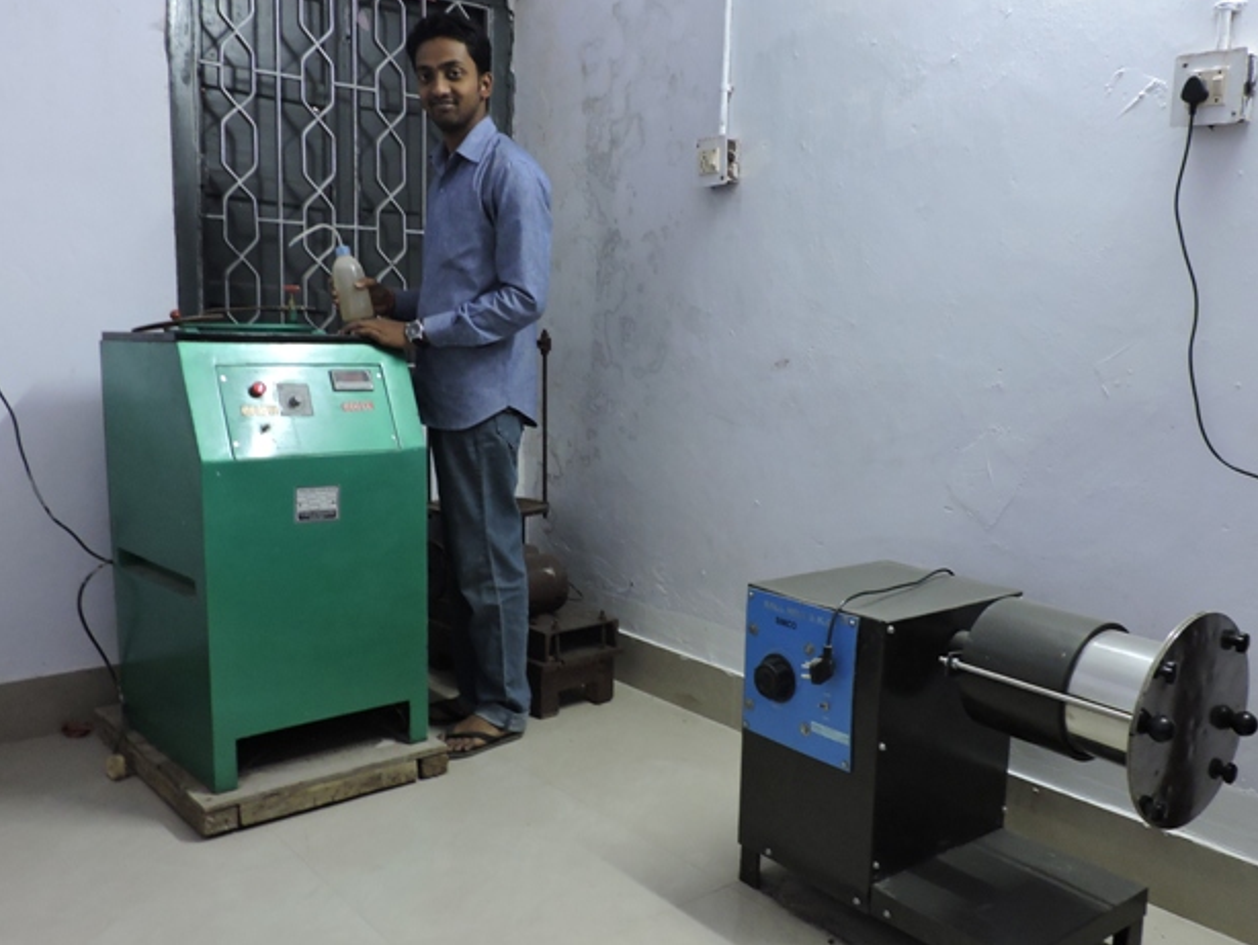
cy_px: 490
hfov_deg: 59.9
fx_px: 1091
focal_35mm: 30
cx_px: 652
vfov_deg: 46.8
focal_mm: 4.3
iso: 400
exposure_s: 1/10
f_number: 3
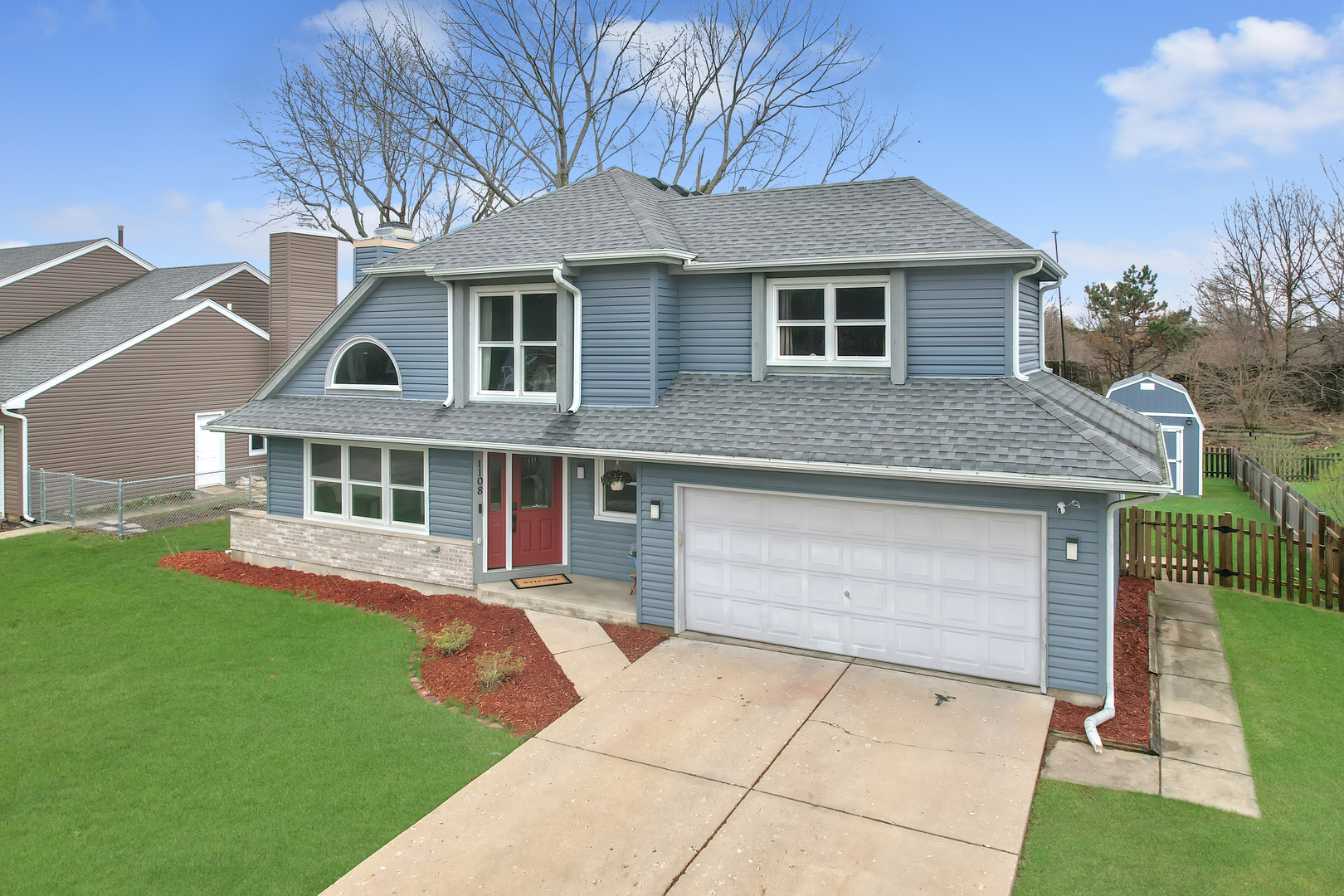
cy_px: 448
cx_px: 672
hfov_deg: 78.6
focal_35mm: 22
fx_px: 821
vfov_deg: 57.2
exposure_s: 1/240
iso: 100
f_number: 2.8
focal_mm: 8.38
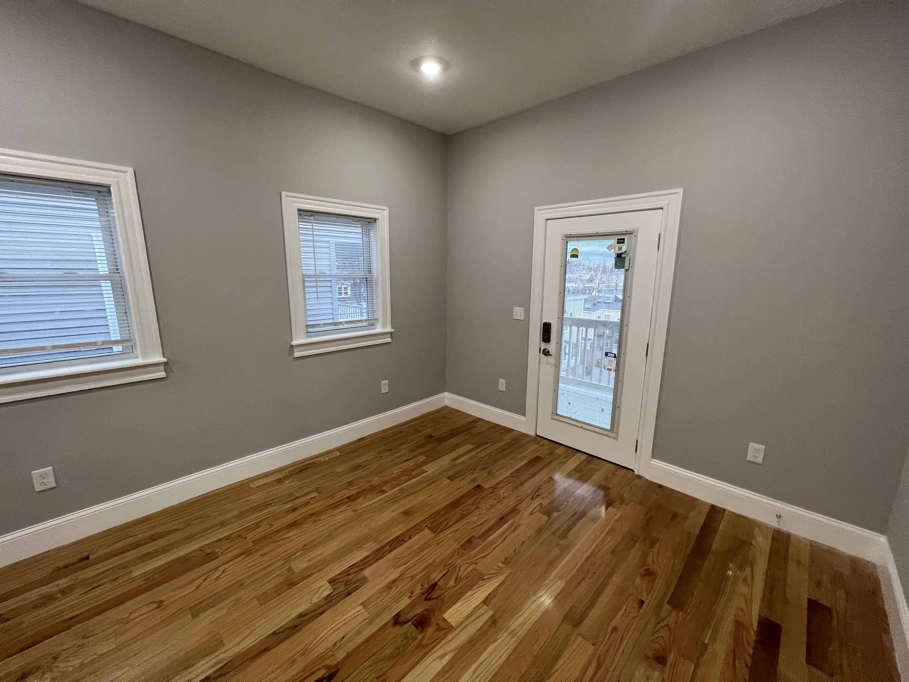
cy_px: 341
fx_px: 341
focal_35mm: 13
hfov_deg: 106.2
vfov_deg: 89.9
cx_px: 454
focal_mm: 1.57
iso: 250
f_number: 1.8
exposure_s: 1/120
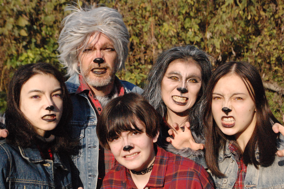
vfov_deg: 21.5
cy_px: 94
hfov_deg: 31.9
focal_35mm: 63
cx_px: 142
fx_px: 497
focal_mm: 42
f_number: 9
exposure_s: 1/4000
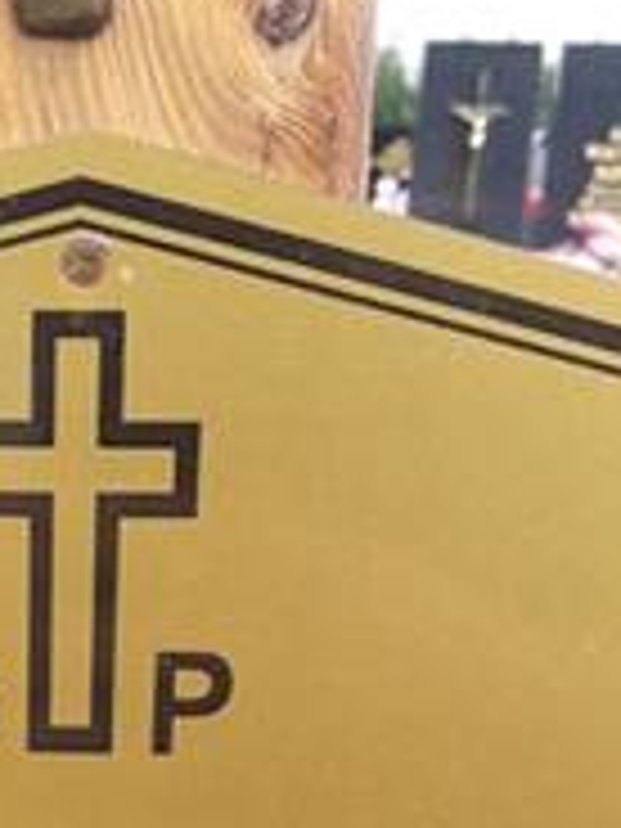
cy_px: 976
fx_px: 1746
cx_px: 36
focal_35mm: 73
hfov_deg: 19.7
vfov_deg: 24.4
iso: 40
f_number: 1.9
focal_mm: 3.7
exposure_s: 1/403
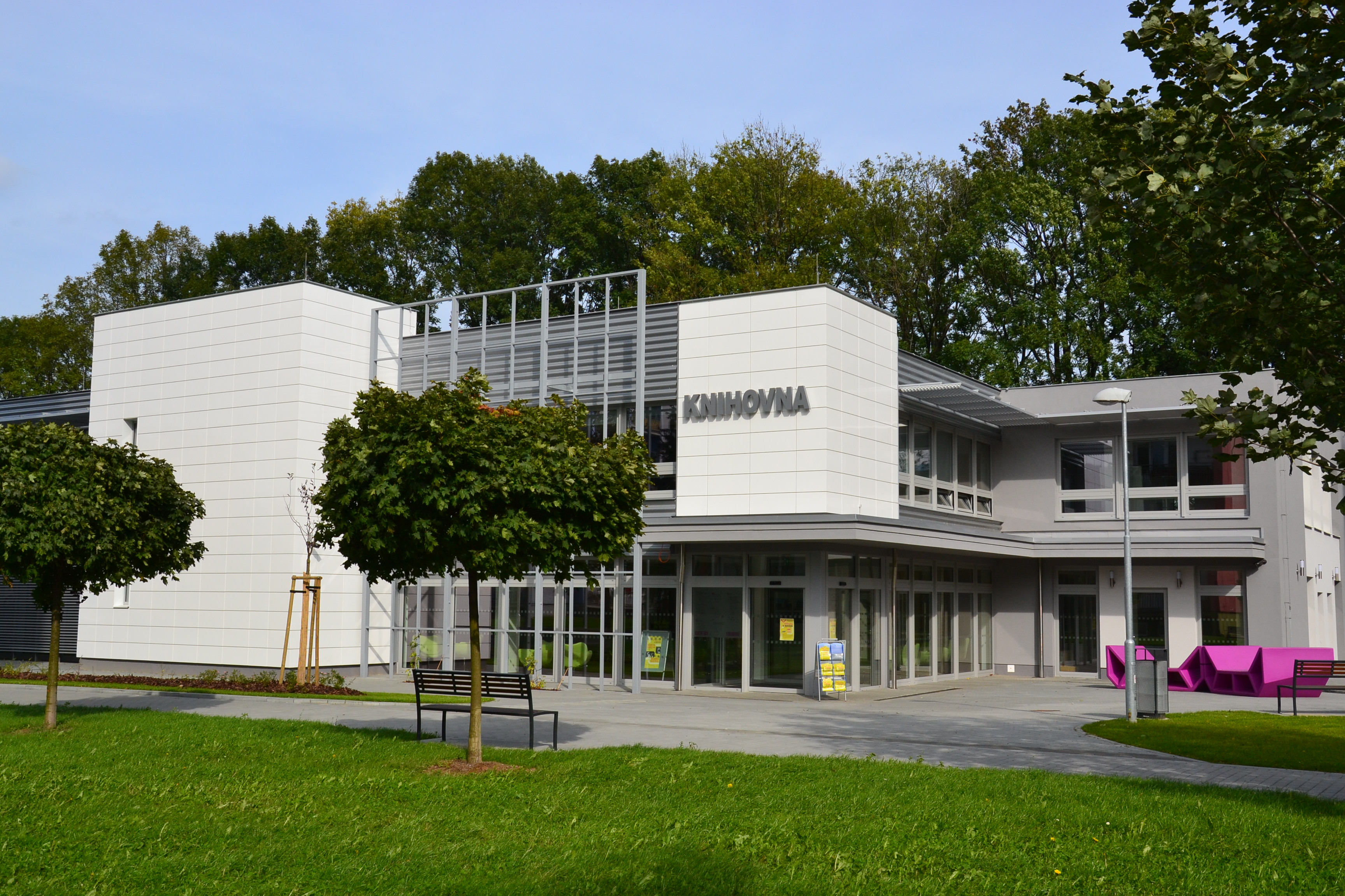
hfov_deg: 53.1
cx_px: 672
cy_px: 448
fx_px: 1345
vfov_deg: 36.9
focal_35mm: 36
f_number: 11
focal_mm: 24
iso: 320
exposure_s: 1/500
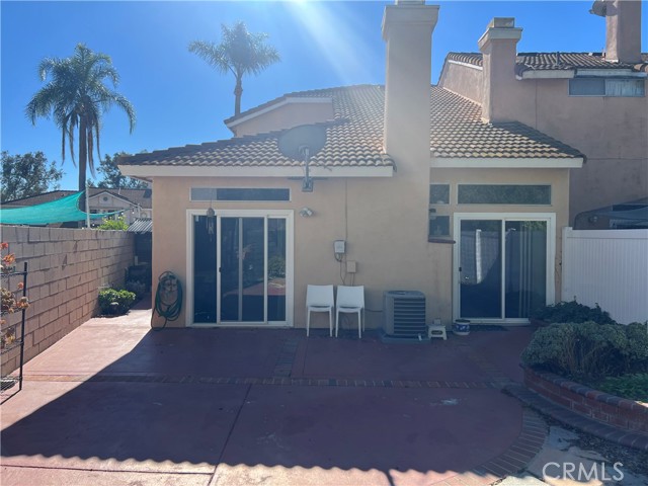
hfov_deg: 67.3
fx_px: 487
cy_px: 243
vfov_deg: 53.1
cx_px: 324
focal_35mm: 26
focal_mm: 5.7
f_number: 1.5
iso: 50
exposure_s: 1/3257
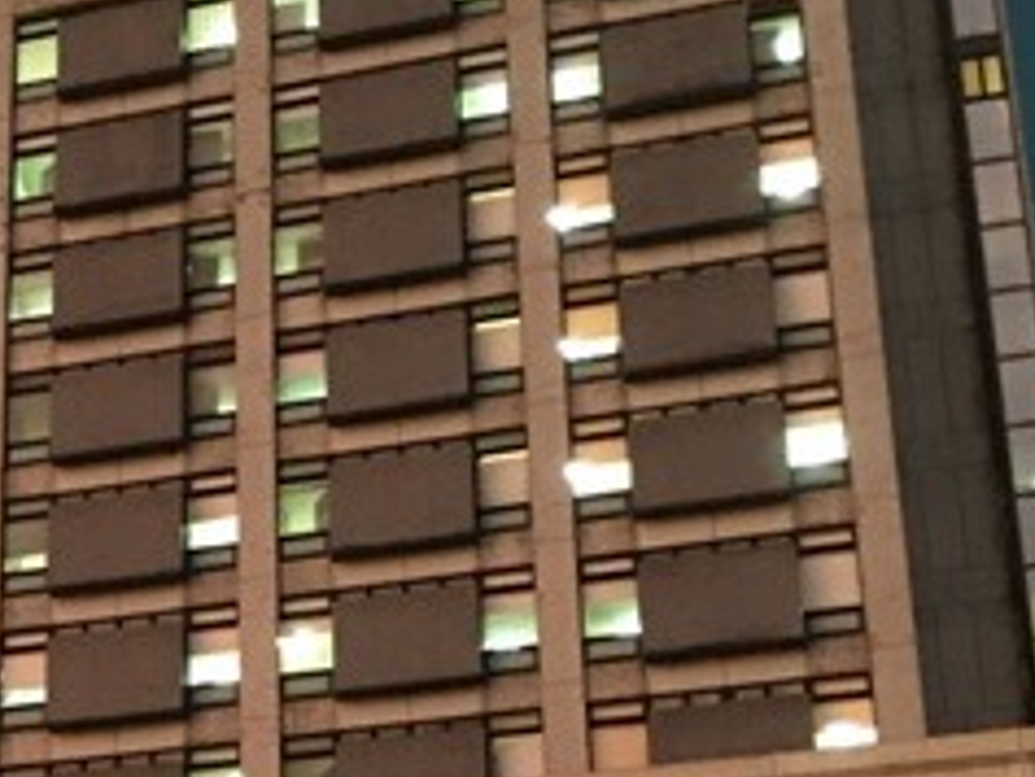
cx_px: -131
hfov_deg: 21.0
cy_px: 1026
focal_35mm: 88
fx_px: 2632
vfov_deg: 15.9
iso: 64
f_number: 2.2
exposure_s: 1/4
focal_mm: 4.15
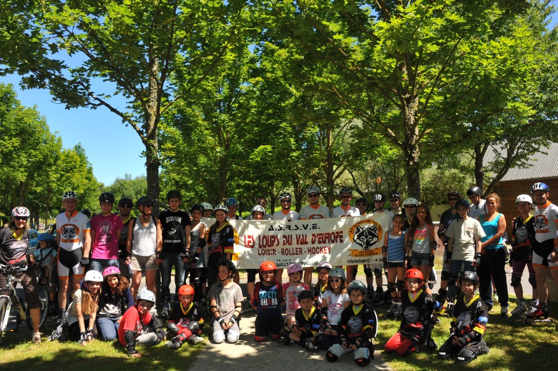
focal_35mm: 28
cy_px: 186
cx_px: 279
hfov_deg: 65.5
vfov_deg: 46.3
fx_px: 434
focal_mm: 28
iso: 400
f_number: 13
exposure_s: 1/250
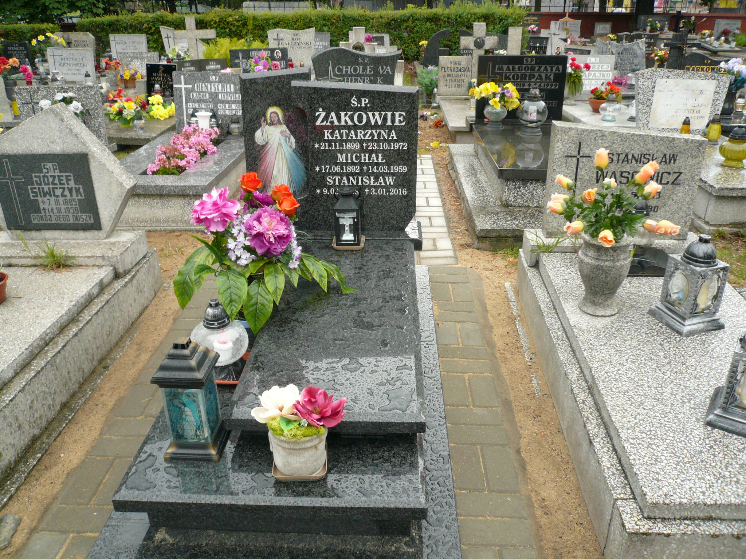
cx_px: 373
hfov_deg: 63.4
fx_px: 603
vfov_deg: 49.7
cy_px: 280
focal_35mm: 28
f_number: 2.8
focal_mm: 4.6
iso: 100
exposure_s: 1/100
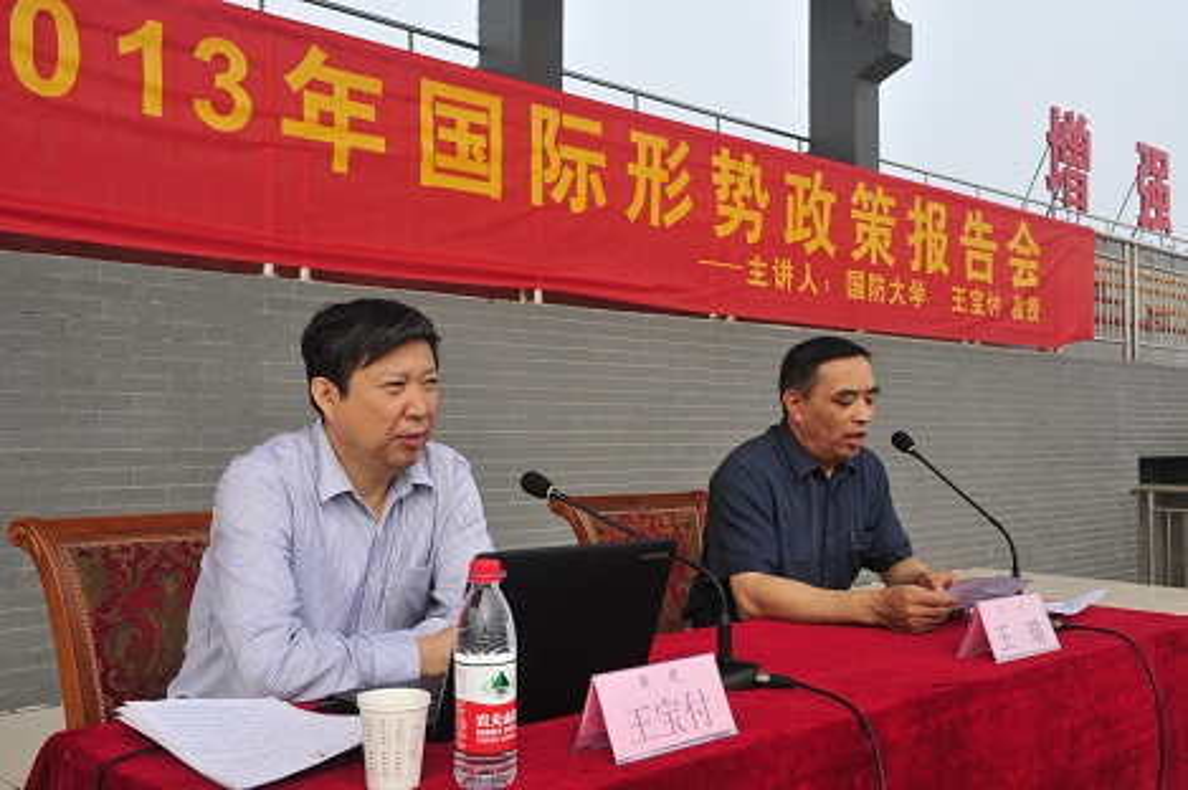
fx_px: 1154
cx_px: 594
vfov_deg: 37.8
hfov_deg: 54.5
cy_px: 395
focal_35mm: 35
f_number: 9
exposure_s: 1/320
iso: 640
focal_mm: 35
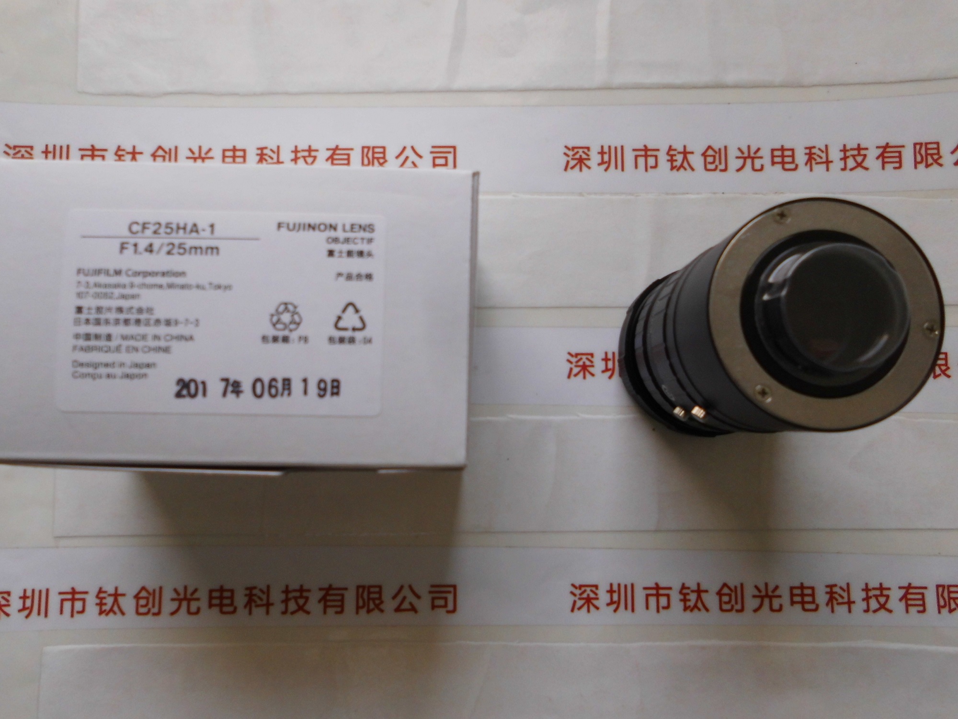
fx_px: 720
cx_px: 479
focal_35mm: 26
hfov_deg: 67.3
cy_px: 360
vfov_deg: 53.1
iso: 100
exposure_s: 1/165
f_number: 3.2
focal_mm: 4.6
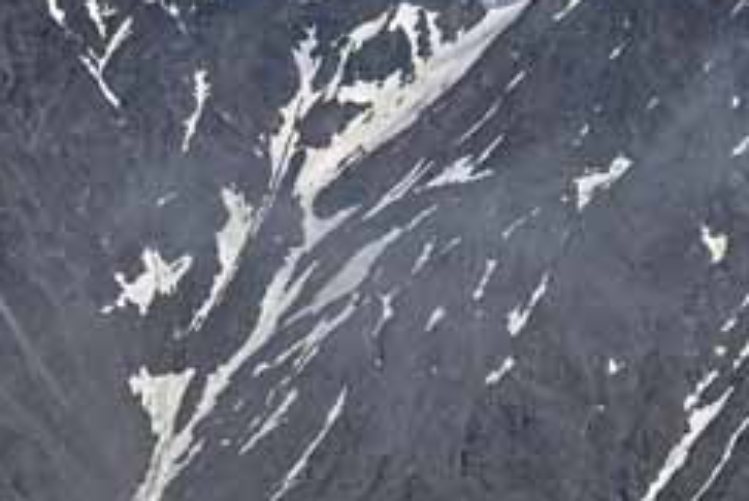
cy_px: -6
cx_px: 362
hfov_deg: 5.2
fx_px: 8249
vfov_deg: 3.5
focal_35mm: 396
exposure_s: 1/1250
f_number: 7.1
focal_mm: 120
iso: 100
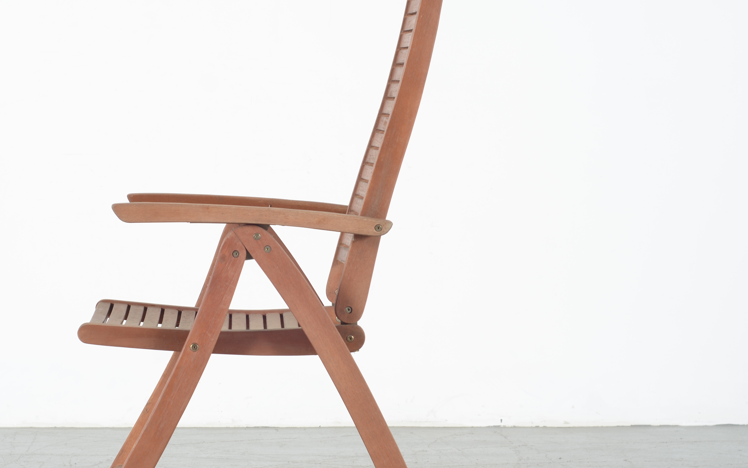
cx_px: 258
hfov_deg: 20.3
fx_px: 2079
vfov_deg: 12.8
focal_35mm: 102
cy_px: 263
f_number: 5.6
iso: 100
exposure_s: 1/125
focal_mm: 50
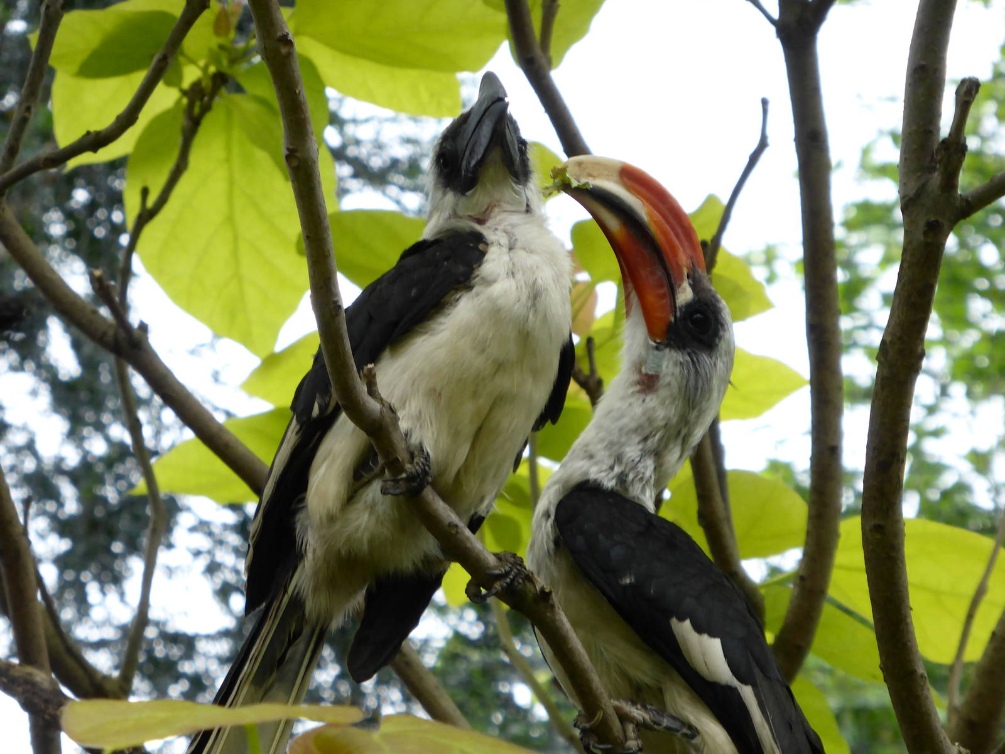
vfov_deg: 6.8
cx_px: 502
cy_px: 377
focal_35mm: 220
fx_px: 6387
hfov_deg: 9.0
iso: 320
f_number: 5.5
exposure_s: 1/160
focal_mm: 35.6
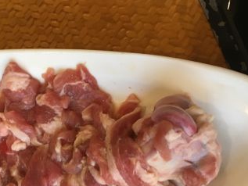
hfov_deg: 28.7
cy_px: 167
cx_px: 11
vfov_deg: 22.4
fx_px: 459
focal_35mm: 64
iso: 64
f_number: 2.2
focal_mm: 4.15
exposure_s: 1/33
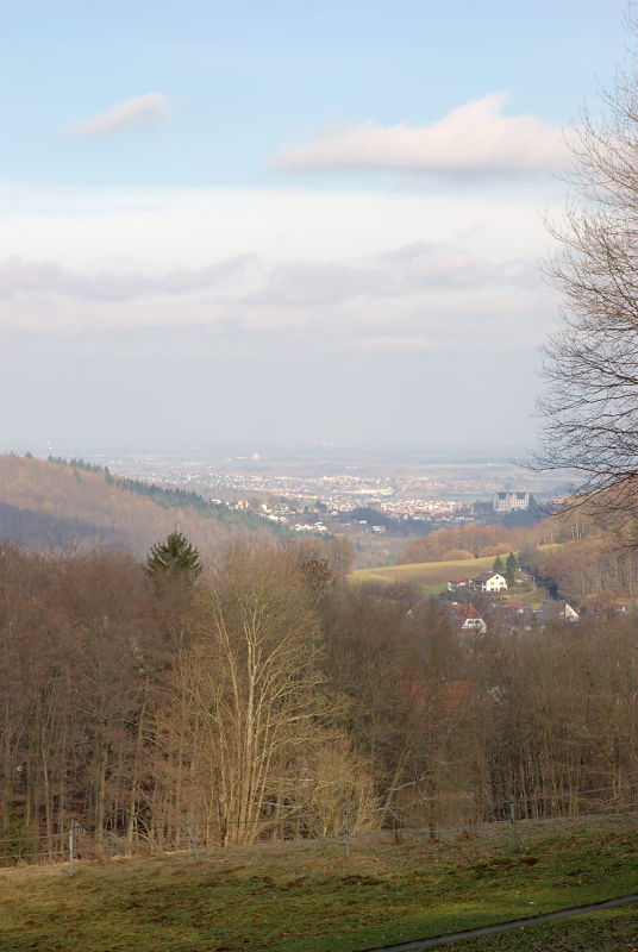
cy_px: 476
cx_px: 319
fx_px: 2980
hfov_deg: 12.2
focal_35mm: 112
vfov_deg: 18.2
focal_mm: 75
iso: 200
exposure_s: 1/640
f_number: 6.3
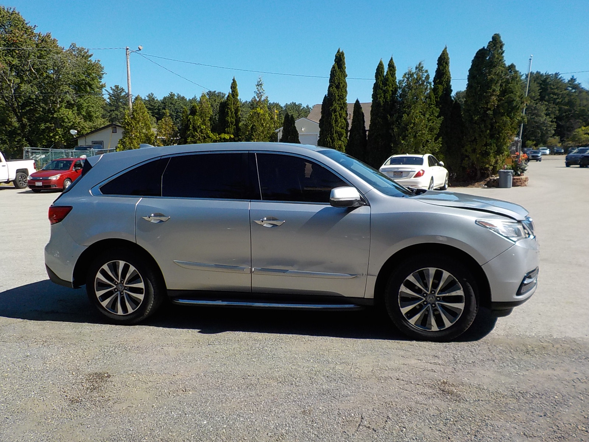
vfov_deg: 46.8
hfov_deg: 60.0
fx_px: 510
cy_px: 221
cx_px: 294
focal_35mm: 30
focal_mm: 4.1
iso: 125
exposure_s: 1/1250
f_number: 3.3
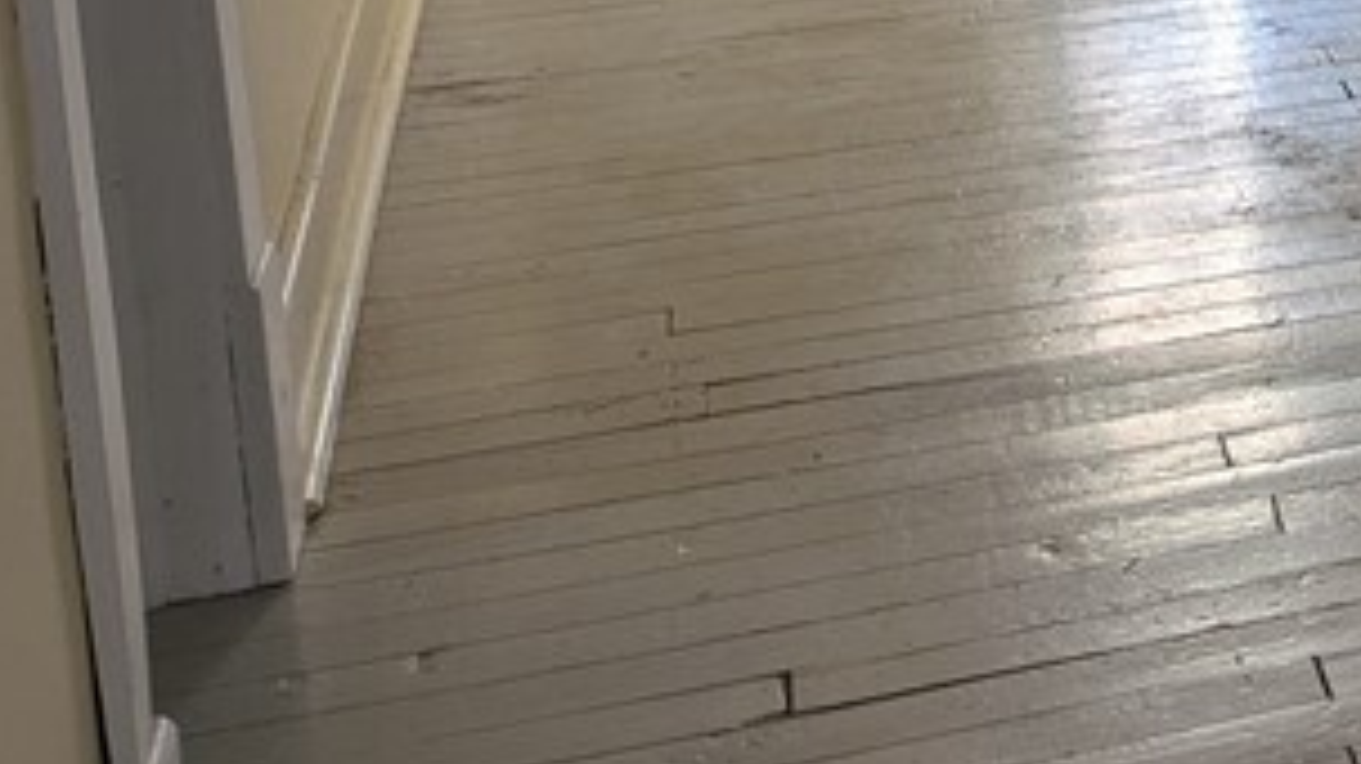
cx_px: 2167
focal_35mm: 92
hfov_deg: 19.5
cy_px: -364
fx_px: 3318
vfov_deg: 12.5
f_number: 1.89
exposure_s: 1/30
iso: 72
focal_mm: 5.43
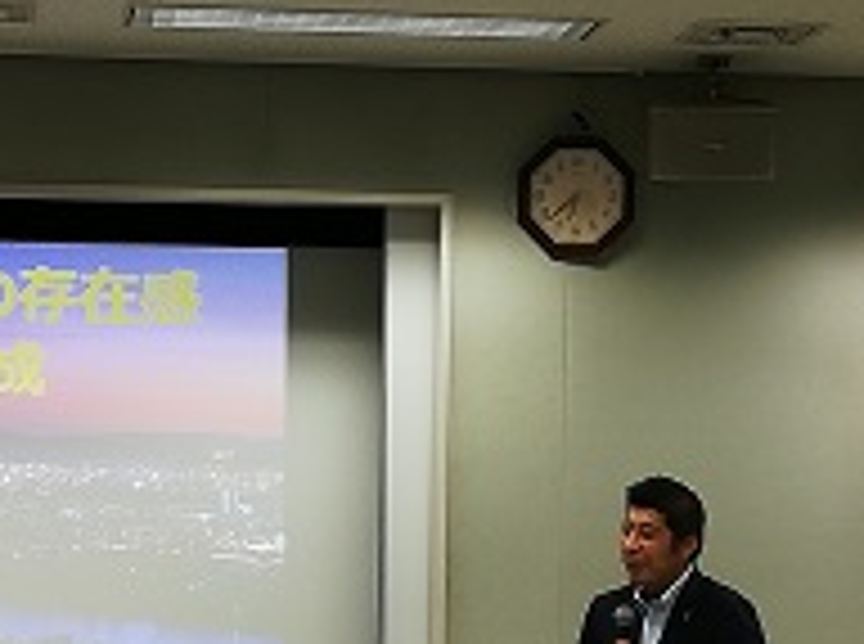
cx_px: 241
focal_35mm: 139
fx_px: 3461
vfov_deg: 10.6
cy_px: 489
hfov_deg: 14.2
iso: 200
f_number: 2.2
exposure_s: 1/60
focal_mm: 3.81
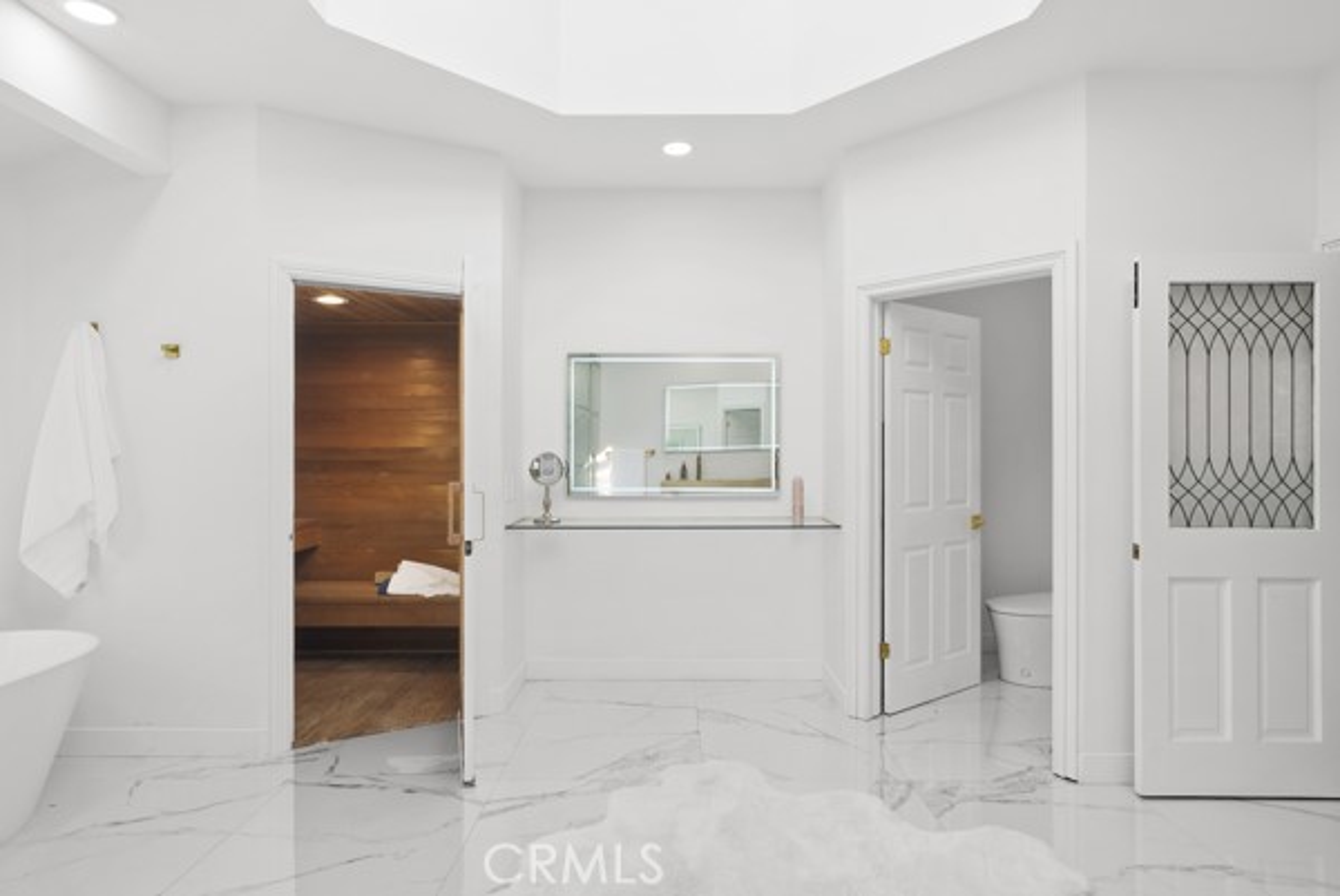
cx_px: 670
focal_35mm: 20
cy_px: 448
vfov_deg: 62.0
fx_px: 745
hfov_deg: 83.9
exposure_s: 1/8
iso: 250
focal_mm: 20
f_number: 8
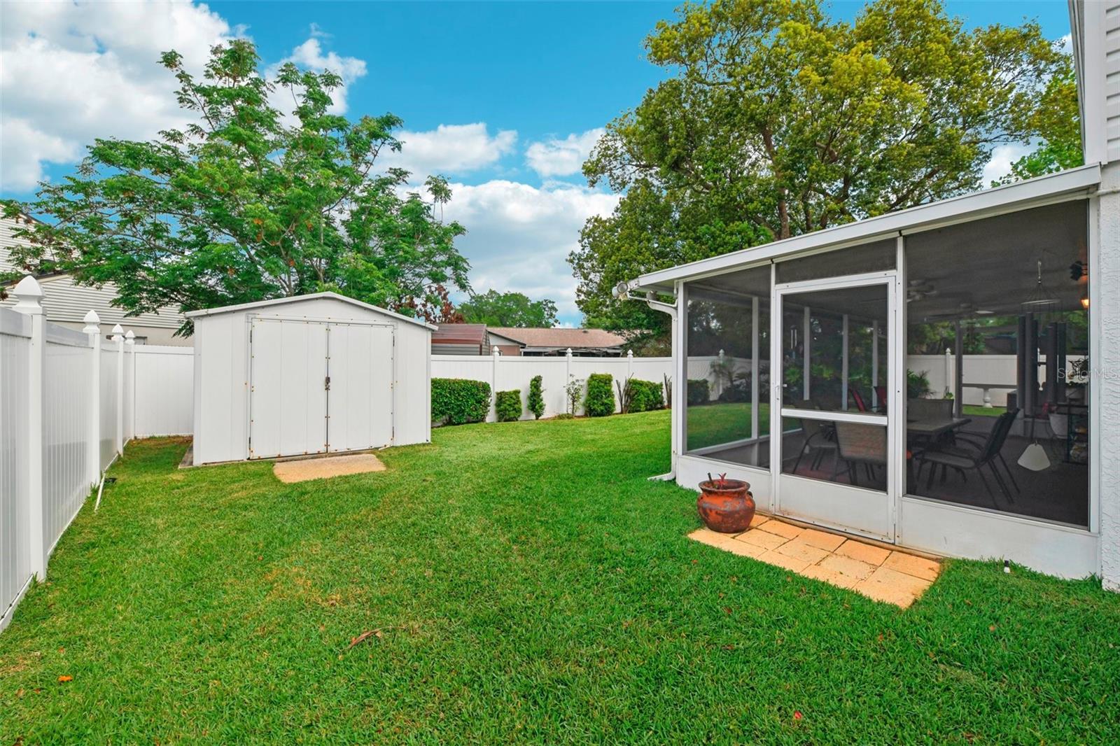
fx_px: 435
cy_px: 373
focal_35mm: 14
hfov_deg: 104.3
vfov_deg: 81.2
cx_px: 560
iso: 400
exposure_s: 1/640
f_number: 8
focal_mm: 14
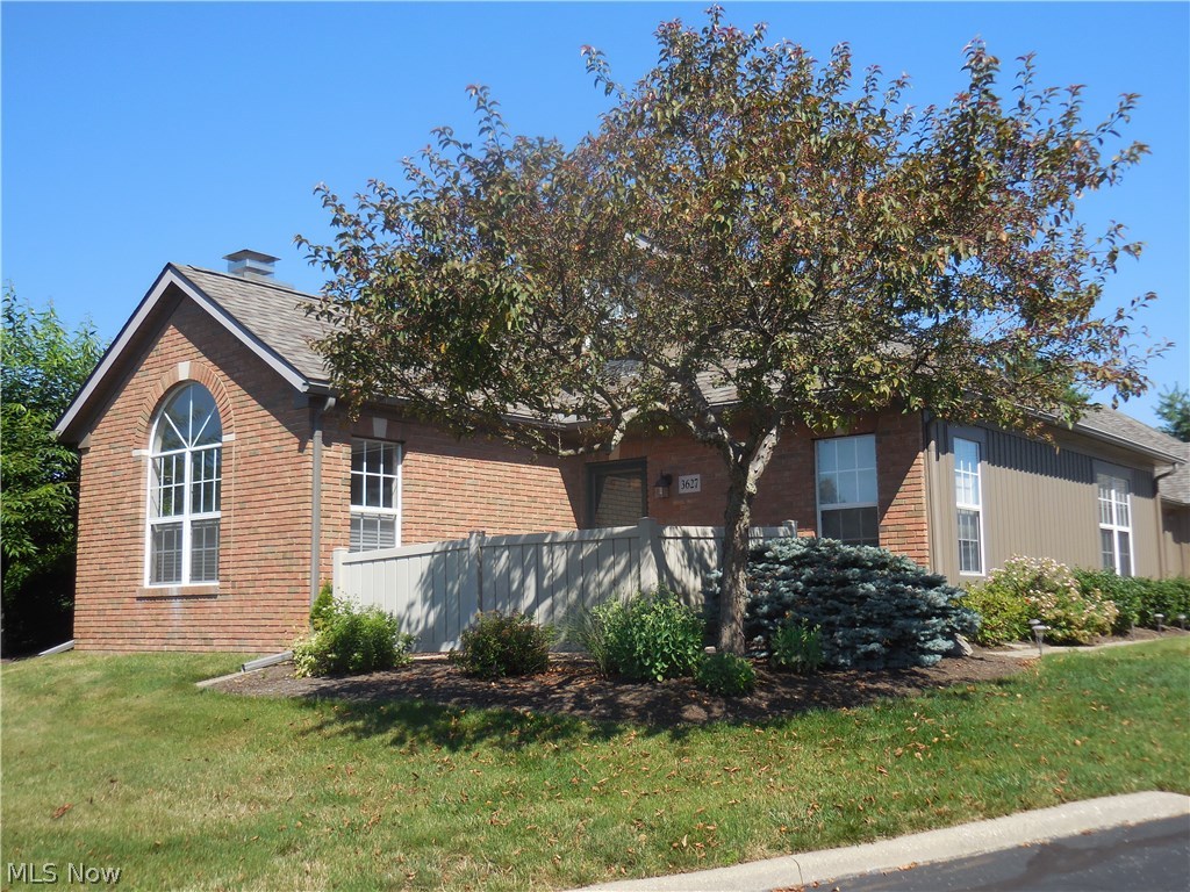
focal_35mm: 33
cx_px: 595
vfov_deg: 42.9
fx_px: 1134
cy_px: 446
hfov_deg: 55.4
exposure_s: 1/640
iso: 125
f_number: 3.7
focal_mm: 5.9
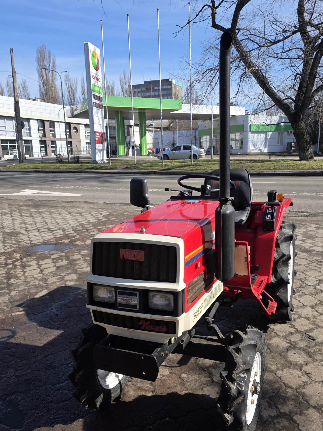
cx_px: 186
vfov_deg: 61.6
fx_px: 361
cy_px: 225
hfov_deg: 48.1
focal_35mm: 29
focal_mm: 6.3
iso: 80
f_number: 1.7
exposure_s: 1/4057
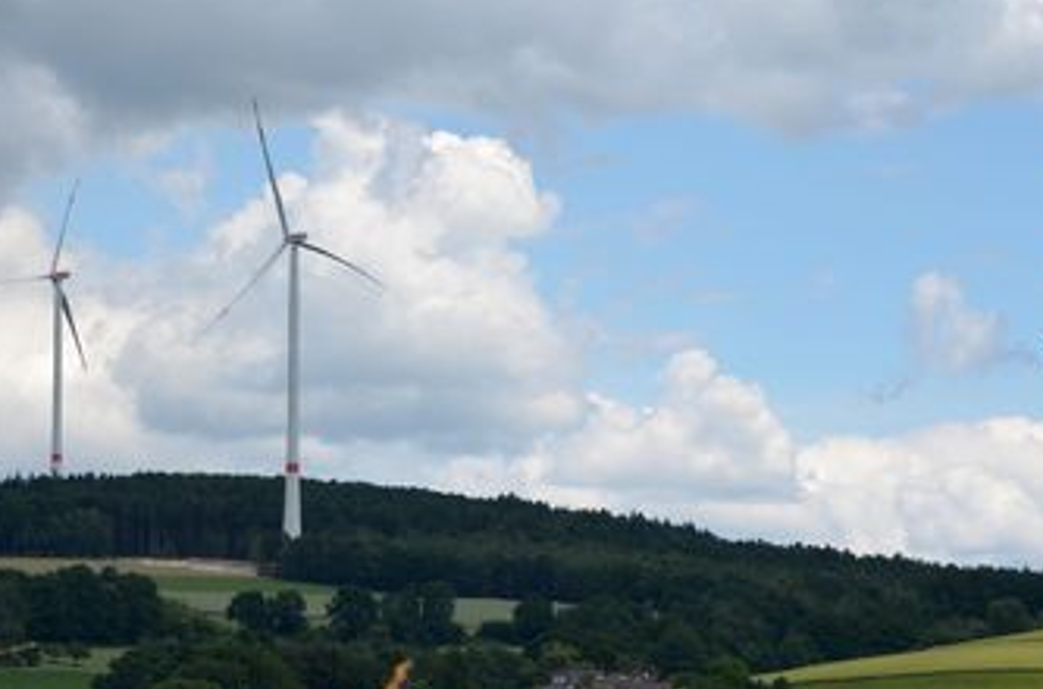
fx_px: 4131
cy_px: 561
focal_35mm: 143
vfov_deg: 9.5
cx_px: 485
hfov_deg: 14.4
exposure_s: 1/500
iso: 250
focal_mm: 52
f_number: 11
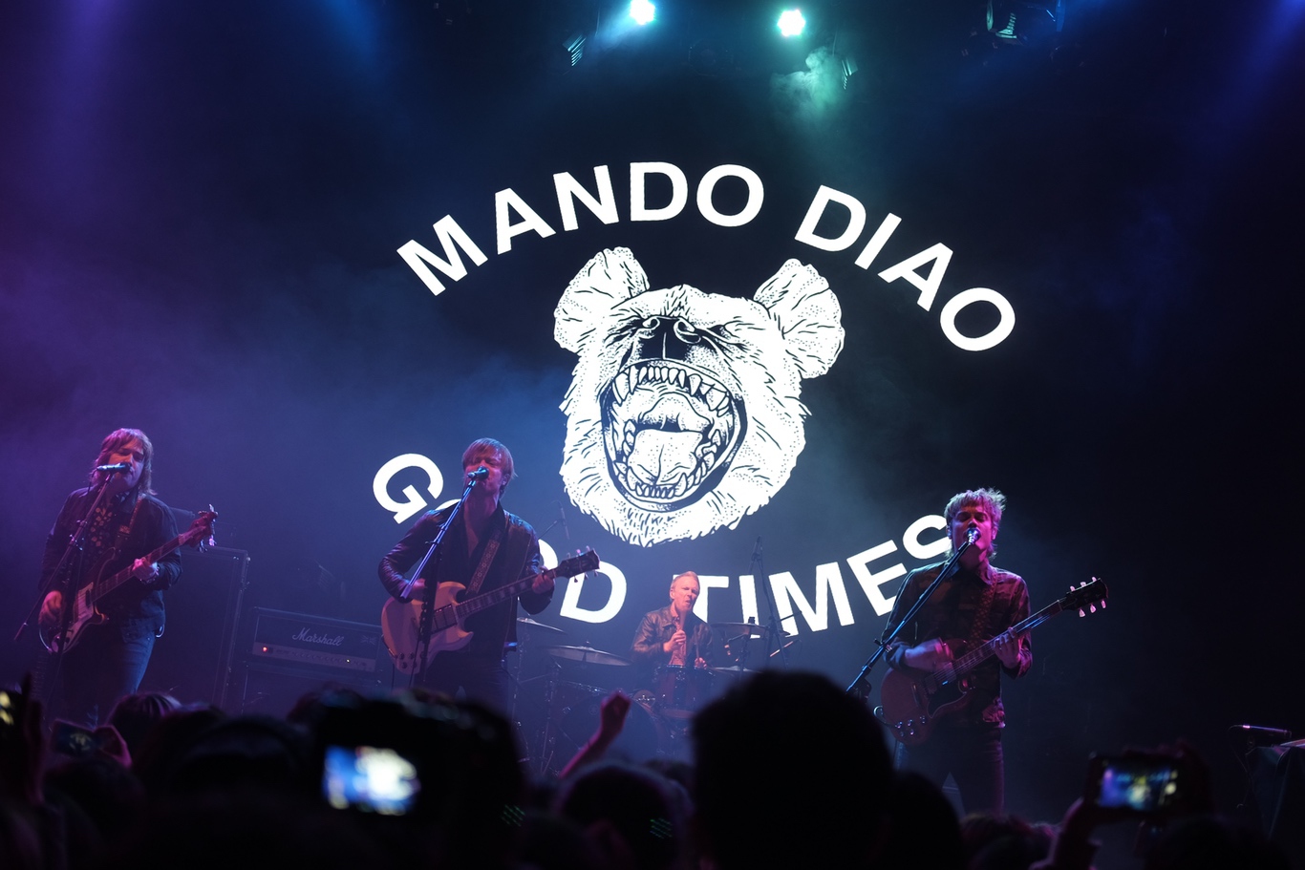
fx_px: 1921
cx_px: 652
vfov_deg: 25.5
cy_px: 435
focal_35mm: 53
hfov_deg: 37.5
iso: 500
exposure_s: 1/60
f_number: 2
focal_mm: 35
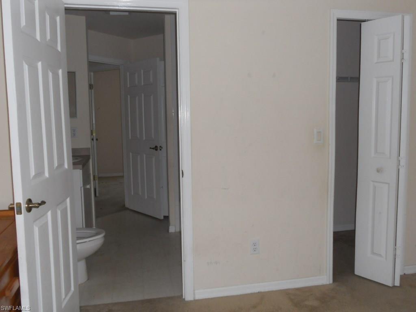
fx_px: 385
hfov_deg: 56.8
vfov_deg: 44.2
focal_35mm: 32
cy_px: 156
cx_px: 208
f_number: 3.5
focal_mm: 5.8
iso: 200
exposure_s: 1/25
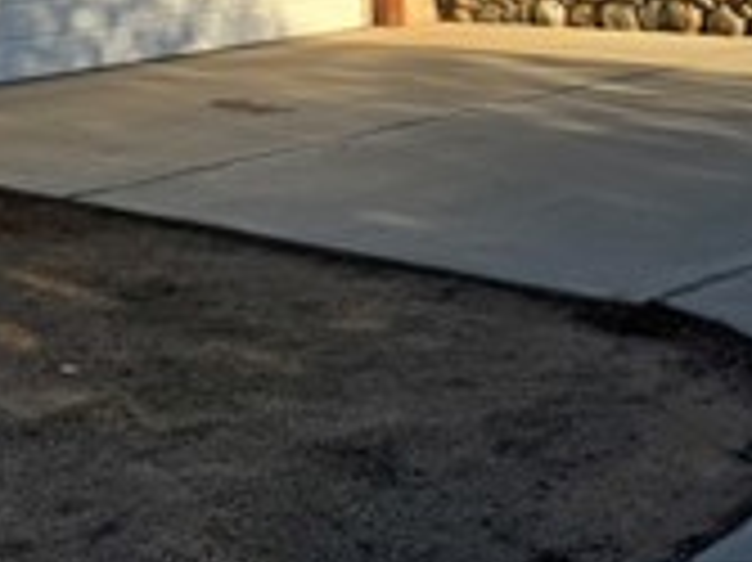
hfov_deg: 21.2
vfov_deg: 14.6
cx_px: 558
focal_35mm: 92
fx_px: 1997
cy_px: -346
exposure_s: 1/4049
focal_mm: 6.76
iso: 80
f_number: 1.78
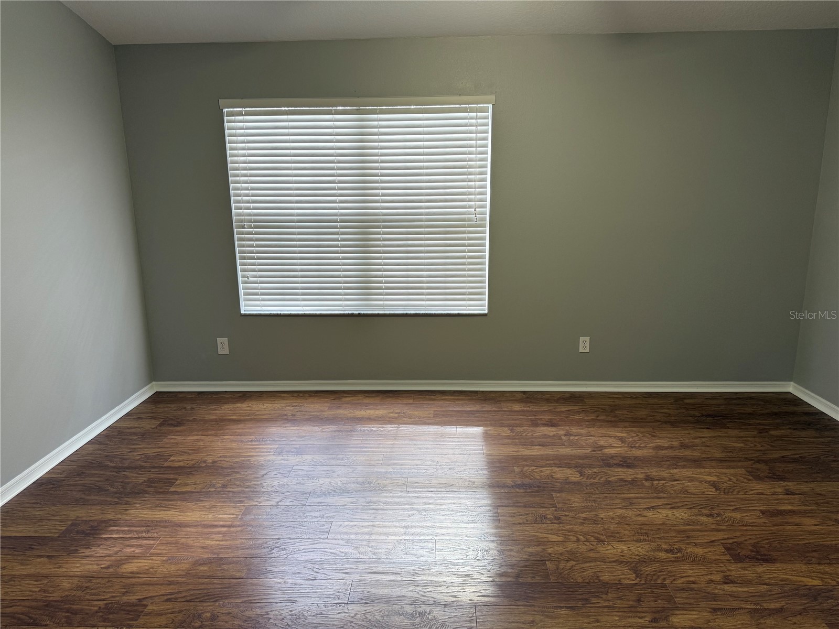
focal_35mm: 24
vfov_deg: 56.8
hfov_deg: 71.6
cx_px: 420
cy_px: 314
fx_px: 582
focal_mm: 6.76
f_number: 1.78
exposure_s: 1/60
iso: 125
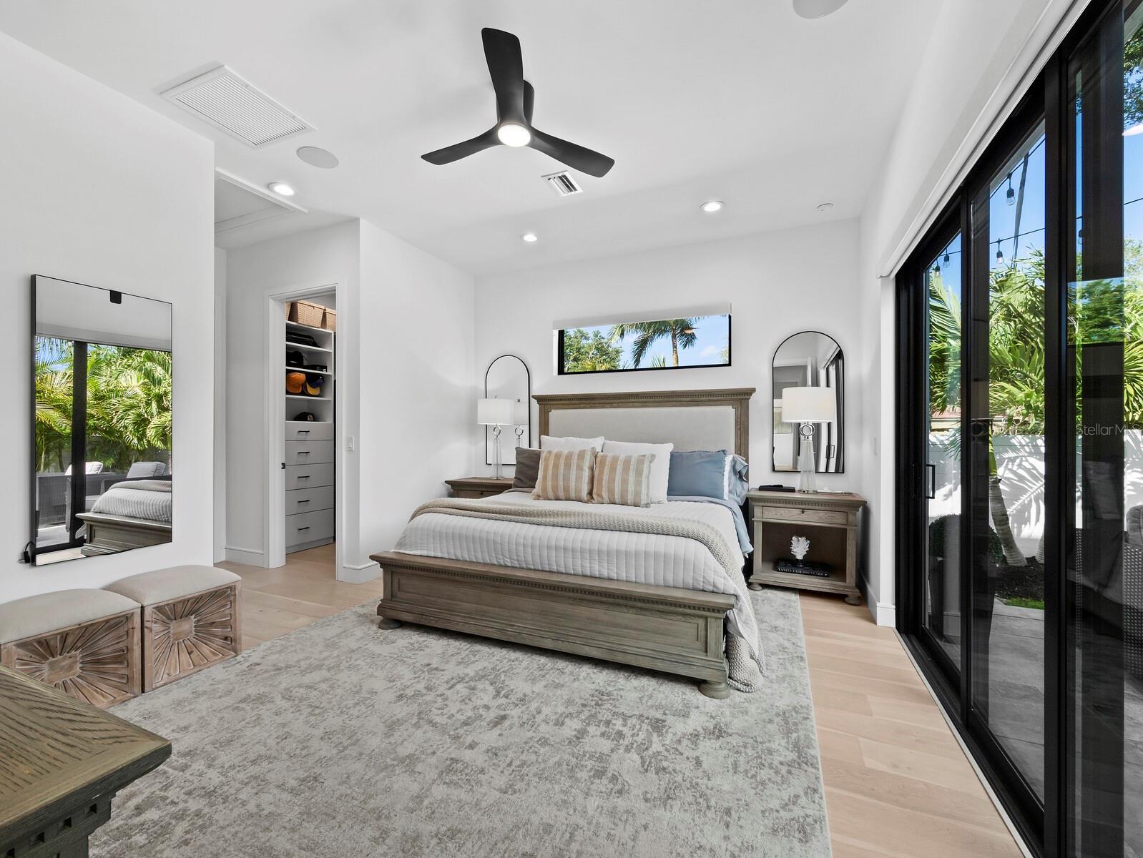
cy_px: 429
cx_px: 572
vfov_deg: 85.7
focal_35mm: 14
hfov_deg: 102.0
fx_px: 462
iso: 320
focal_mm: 7
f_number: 11
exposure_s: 1/6
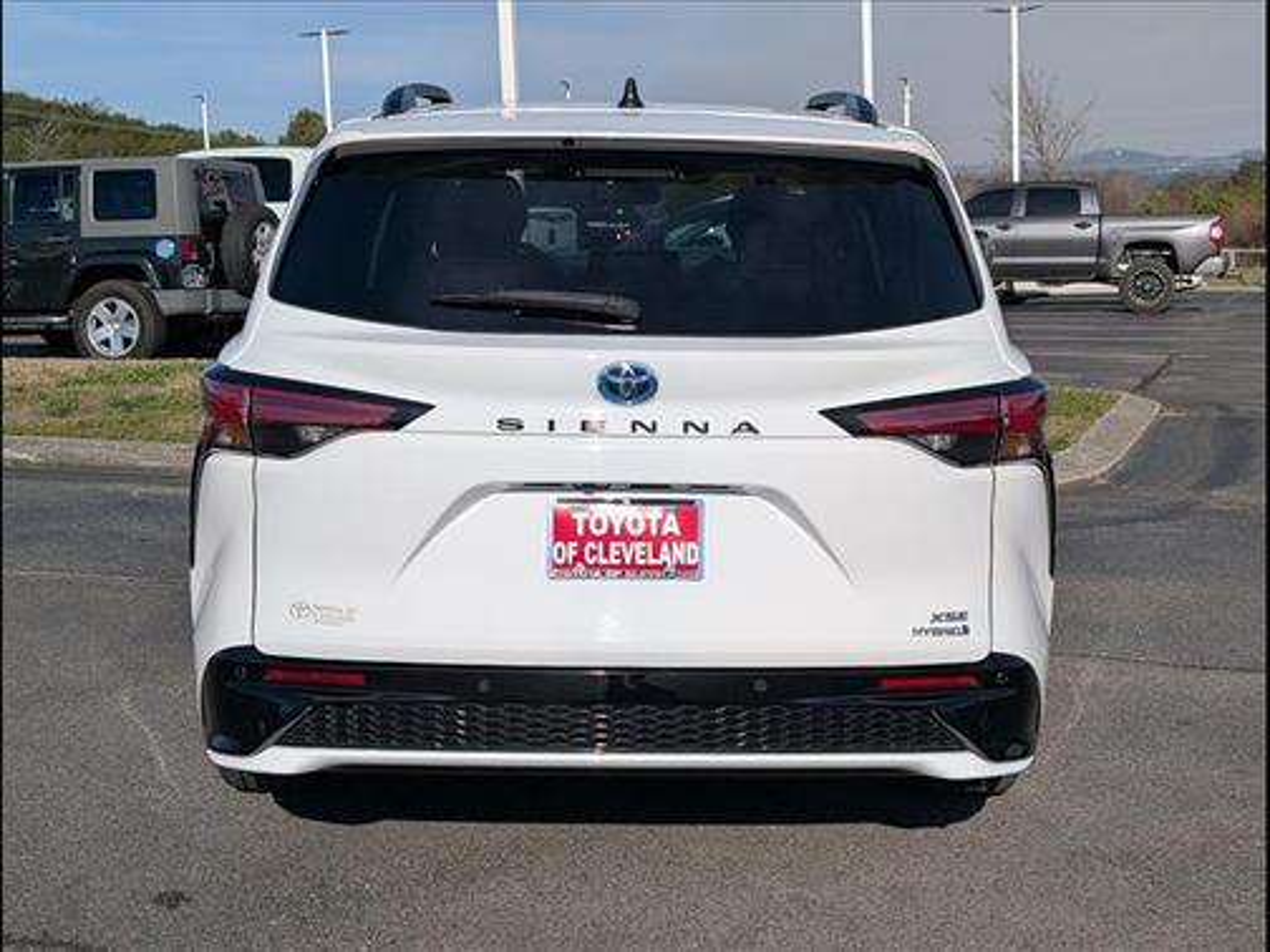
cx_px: 635
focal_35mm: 49
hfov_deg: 38.9
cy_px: 476
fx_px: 1798
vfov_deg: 29.7
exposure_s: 1/3333
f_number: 1.68
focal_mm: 6.9
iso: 25
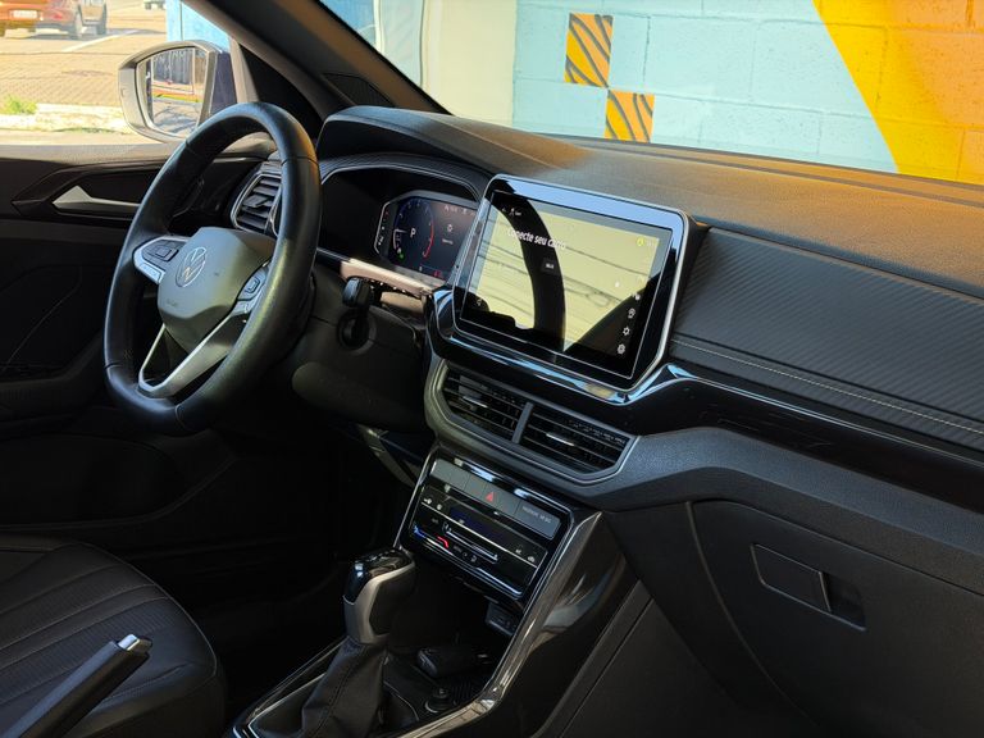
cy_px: 369
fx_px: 1364
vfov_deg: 30.3
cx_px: 492
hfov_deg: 39.7
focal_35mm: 48
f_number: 1.78
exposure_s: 1/172
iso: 64
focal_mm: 6.76
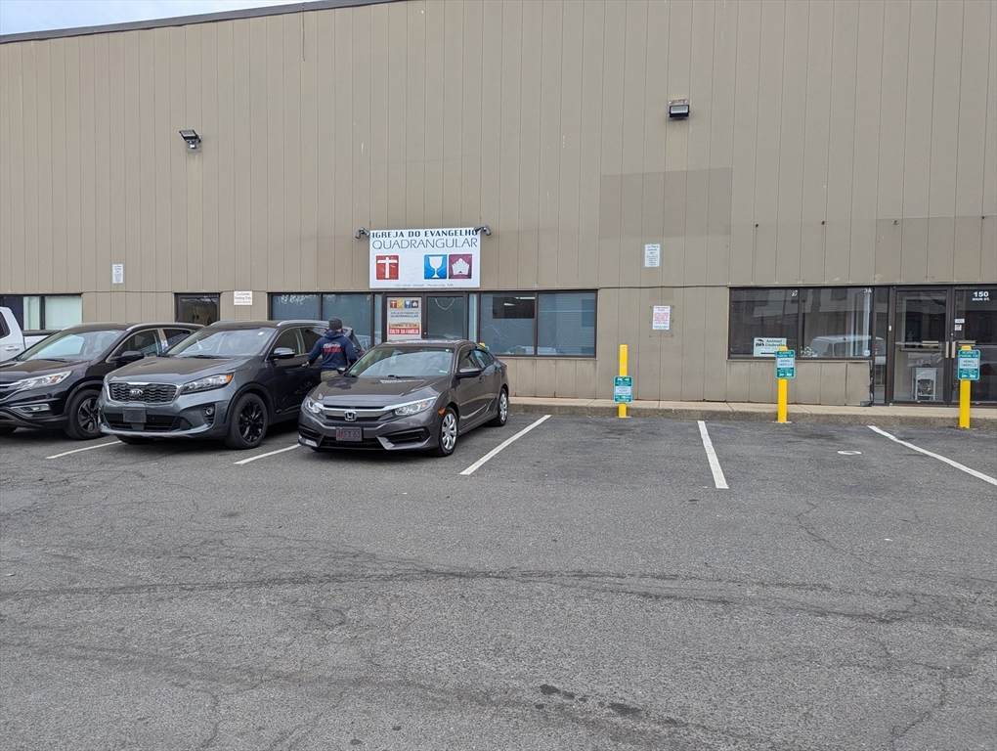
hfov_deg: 71.5
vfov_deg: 56.9
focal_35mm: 24
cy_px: 376
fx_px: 692
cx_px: 498
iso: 39
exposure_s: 1/499
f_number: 1.85
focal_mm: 6.81
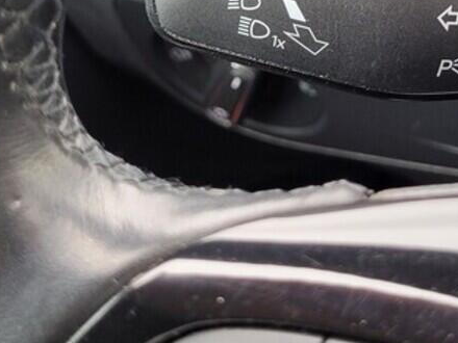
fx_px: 1125
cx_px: 322
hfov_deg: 22.9
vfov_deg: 17.2
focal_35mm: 85
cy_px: 48
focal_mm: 5.4
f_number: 1.8
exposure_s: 1/100
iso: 160
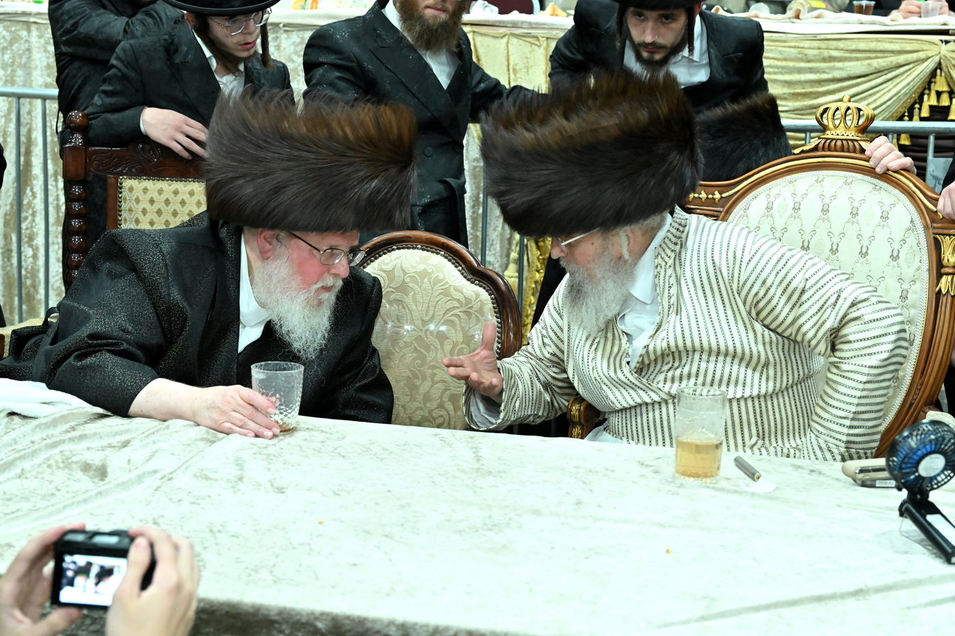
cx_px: 478
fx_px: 1353
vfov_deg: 26.5
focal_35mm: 51
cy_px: 318
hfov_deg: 38.9
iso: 5000
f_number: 5
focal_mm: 51
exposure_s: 1/200
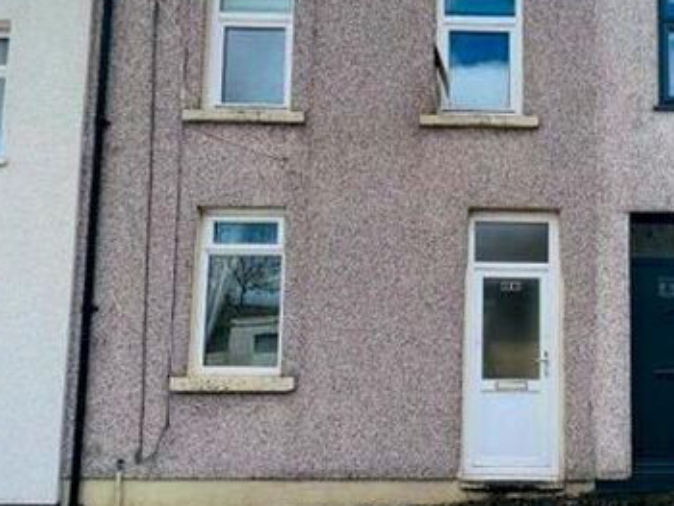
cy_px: 280
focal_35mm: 26
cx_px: 464
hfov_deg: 65.0
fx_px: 507
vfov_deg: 53.0
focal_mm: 1.57
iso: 32
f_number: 1.8
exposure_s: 1/834
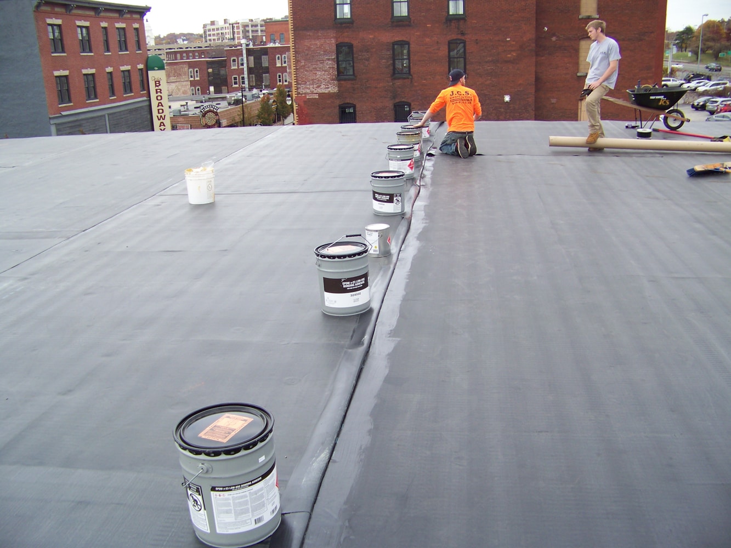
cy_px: 274
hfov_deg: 51.4
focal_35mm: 36
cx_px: 366
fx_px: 760
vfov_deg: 39.7
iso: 64
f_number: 2.8
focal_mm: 5.85
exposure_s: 1/160
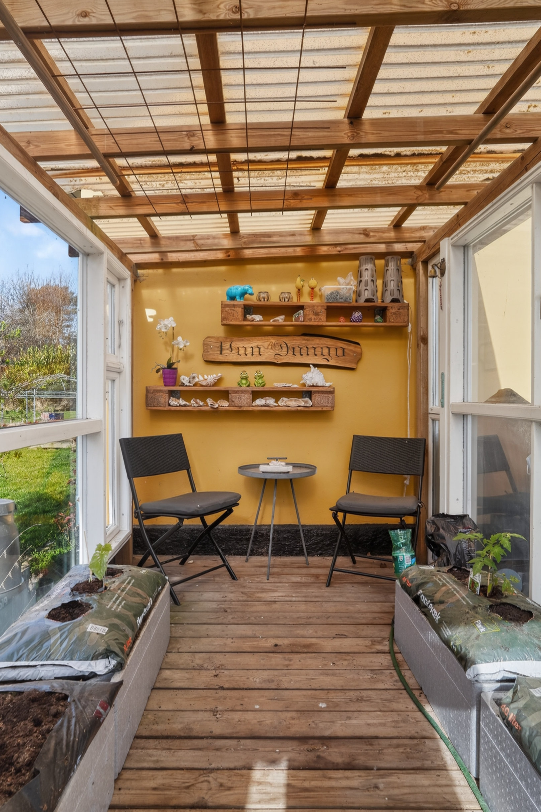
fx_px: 473
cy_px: 406
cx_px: 269
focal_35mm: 21
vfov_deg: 81.2
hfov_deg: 59.5
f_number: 8
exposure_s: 1/400
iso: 400
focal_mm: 20
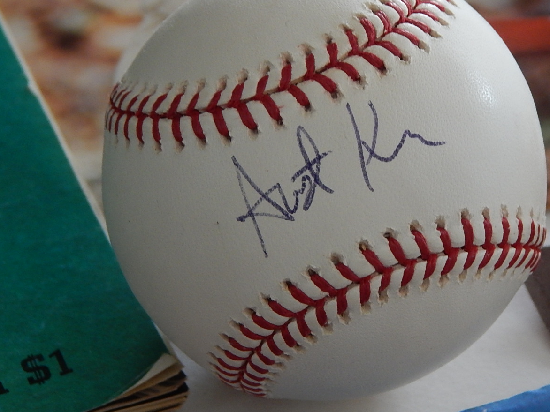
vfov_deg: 12.8
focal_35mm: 116
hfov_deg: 17.0
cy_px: 172
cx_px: 306
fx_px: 1843
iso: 320
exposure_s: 1/30
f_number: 4.3
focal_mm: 15.3
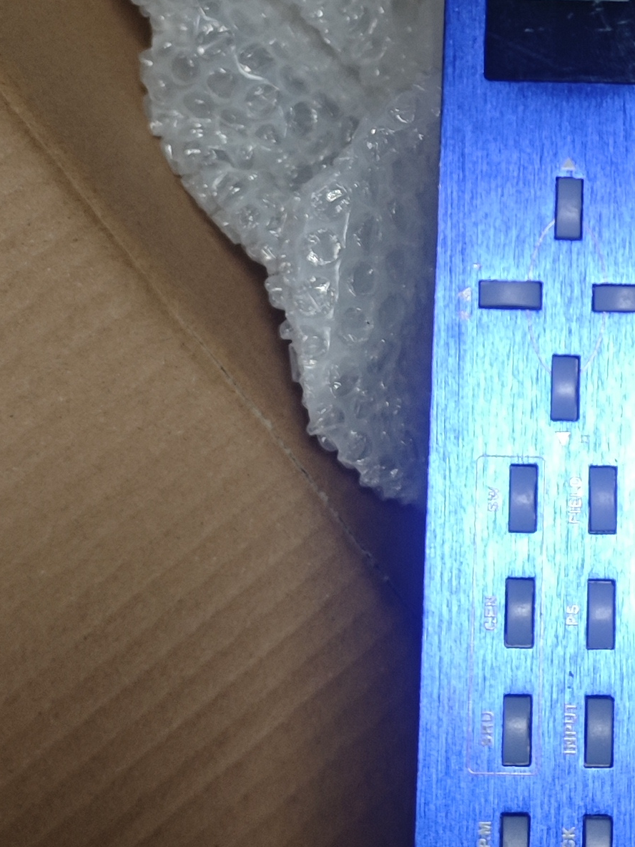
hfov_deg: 17.4
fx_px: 2030
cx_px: 604
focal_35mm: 83
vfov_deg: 23.0
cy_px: 99
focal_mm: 5.84
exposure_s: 1/100
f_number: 1.6
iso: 320
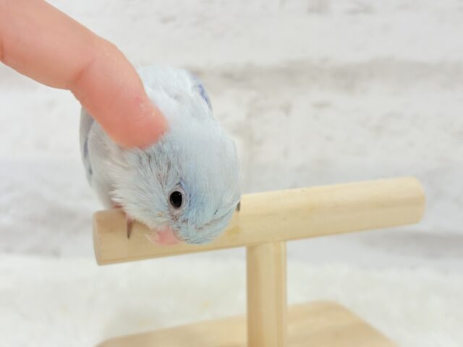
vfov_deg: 28.0
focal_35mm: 52
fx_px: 696
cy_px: 174
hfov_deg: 36.8
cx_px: 232
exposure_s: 1/50
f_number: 1.6
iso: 40
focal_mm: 5.96
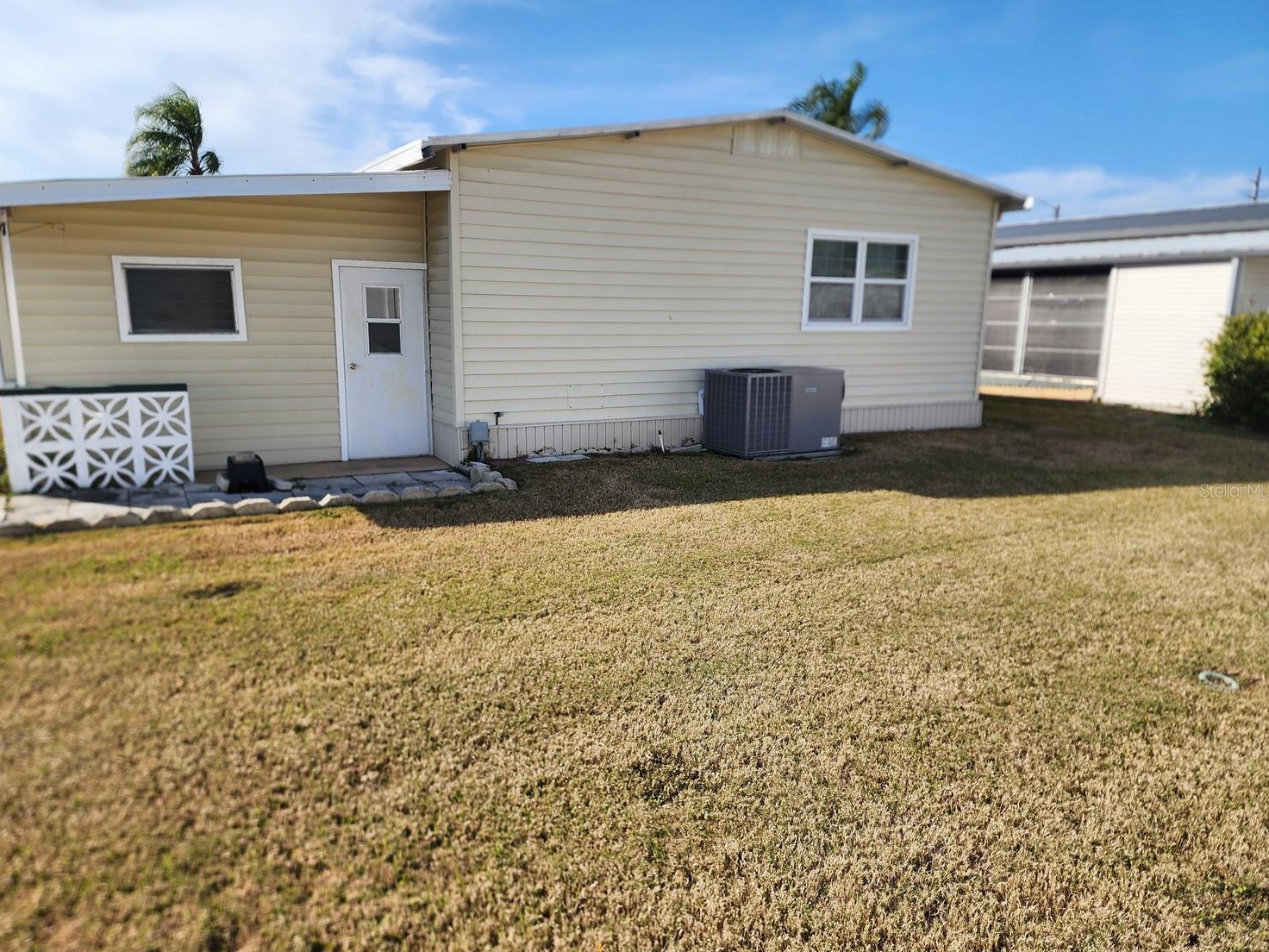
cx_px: 591
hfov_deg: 69.3
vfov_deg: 54.9
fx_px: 916
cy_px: 490
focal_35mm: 25
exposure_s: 1/1053
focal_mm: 6.4
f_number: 1.8
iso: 12
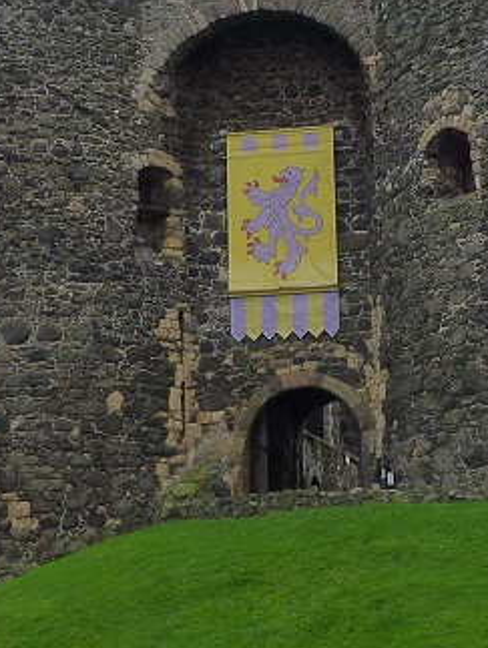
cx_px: 359
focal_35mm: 76
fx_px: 1426
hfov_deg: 19.3
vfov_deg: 25.6
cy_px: 311
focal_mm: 4.3
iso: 160
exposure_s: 1/200
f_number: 4
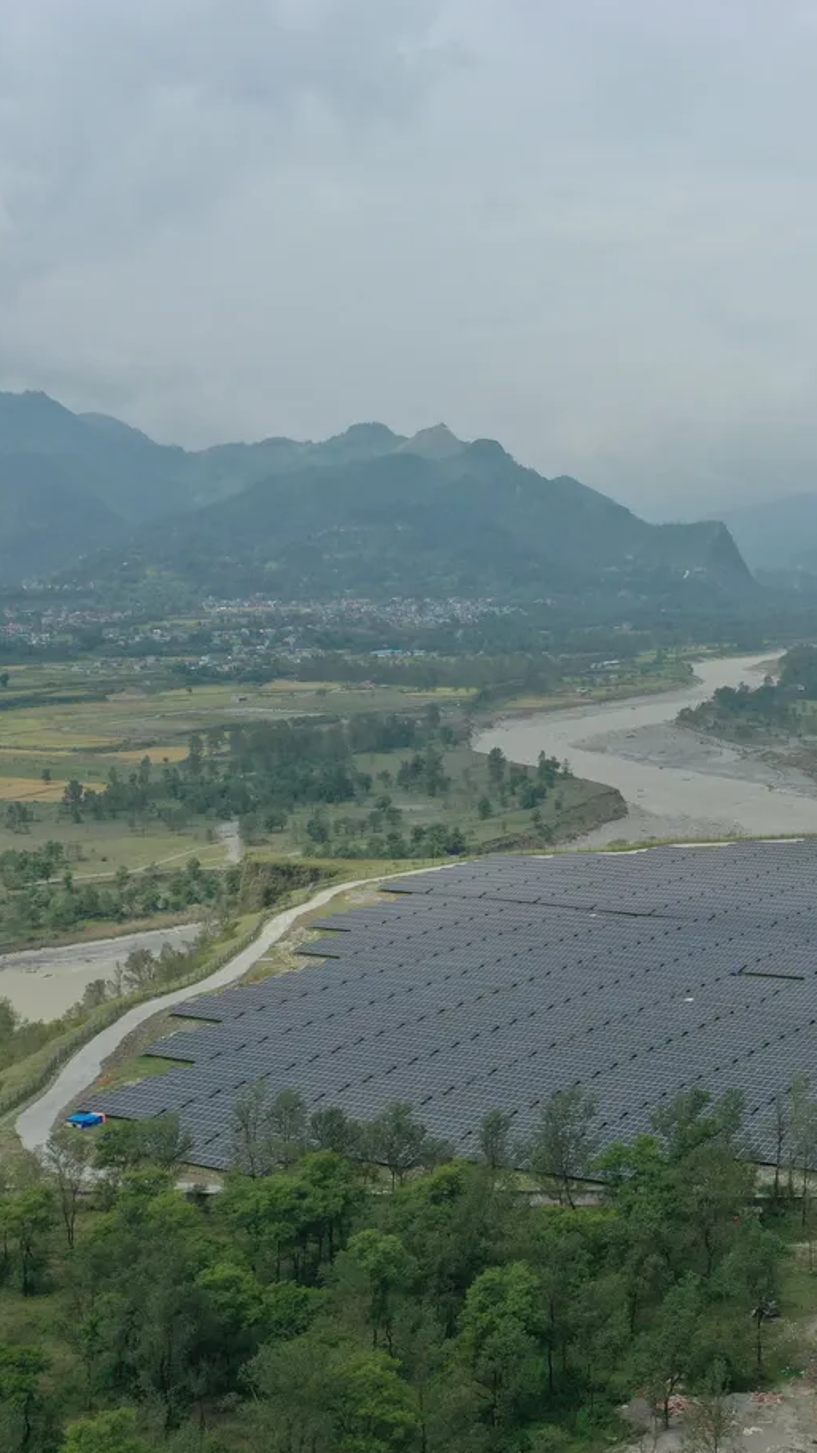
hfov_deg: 22.6
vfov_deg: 39.8
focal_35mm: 52
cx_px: 685
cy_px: 788
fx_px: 2003
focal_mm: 10.26
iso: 100
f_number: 7.1
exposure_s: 1/500
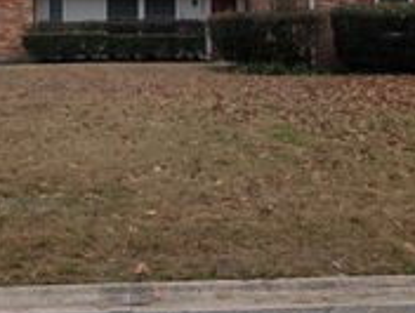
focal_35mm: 68
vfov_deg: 21.0
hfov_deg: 28.4
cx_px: 165
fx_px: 817
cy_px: 0
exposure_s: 1/168
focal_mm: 6.9
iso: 22
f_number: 1.68
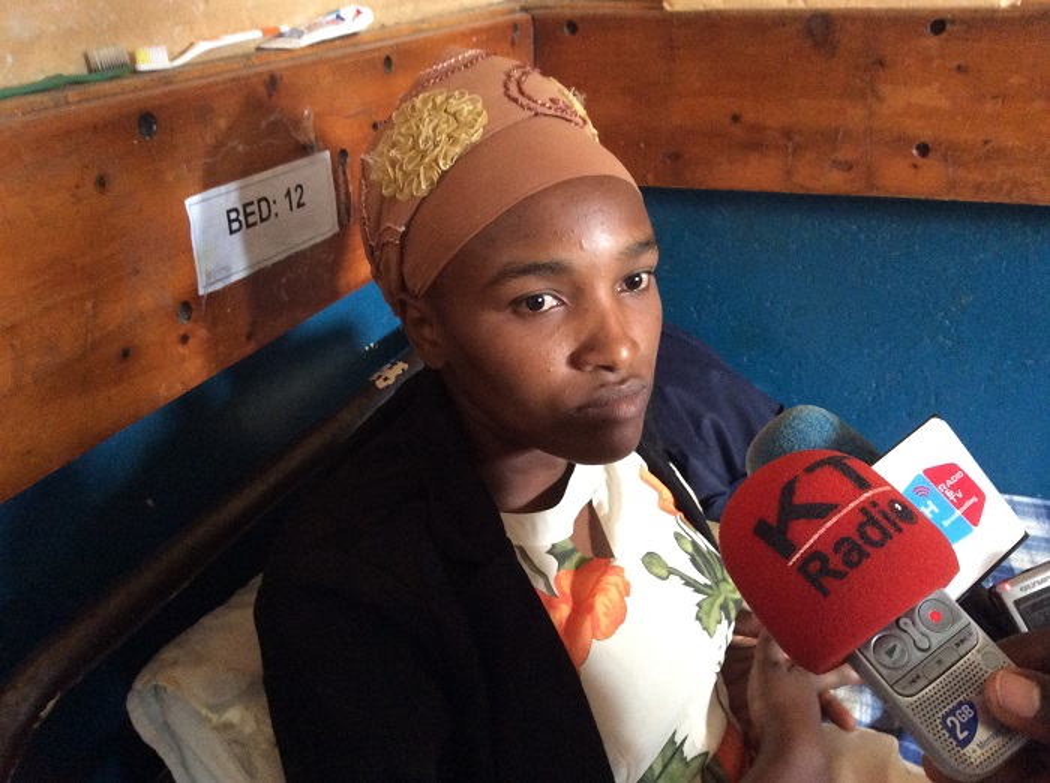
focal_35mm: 32
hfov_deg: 56.9
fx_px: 969
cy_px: 392
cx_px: 525
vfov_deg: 44.0
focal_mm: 3.3
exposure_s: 1/25
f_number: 2.4
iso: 320
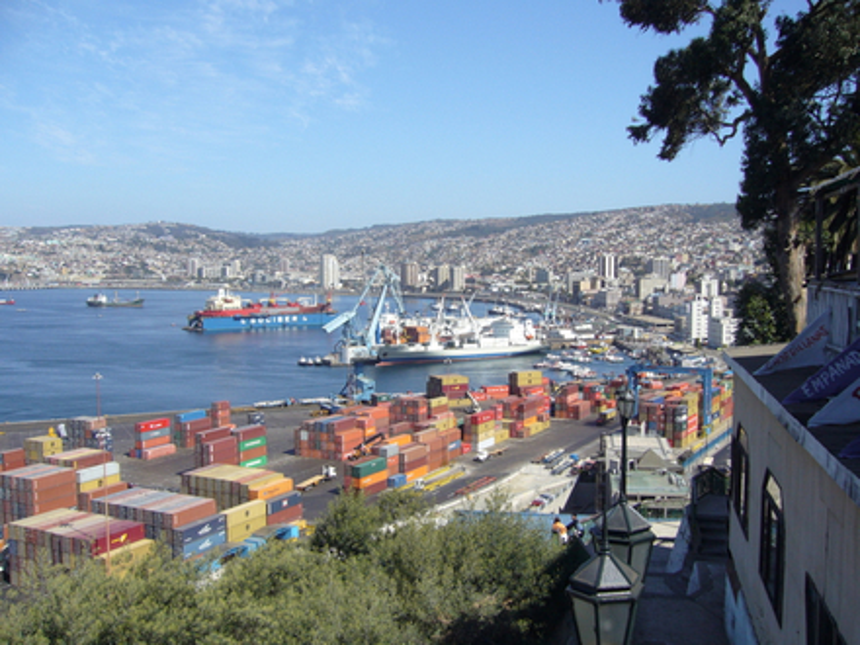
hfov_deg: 52.6
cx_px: 430
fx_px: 870
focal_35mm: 35
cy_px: 322
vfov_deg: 40.7
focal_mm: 5.8
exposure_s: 1/500
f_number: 5.6
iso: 80
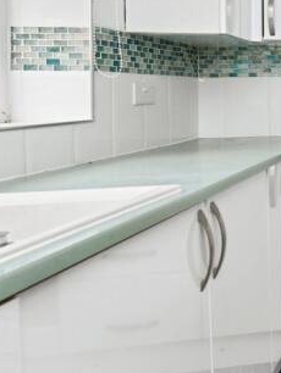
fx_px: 486
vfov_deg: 41.0
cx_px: 531
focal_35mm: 45
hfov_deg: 20.3
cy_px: 101
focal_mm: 14
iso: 640
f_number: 8
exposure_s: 1/60
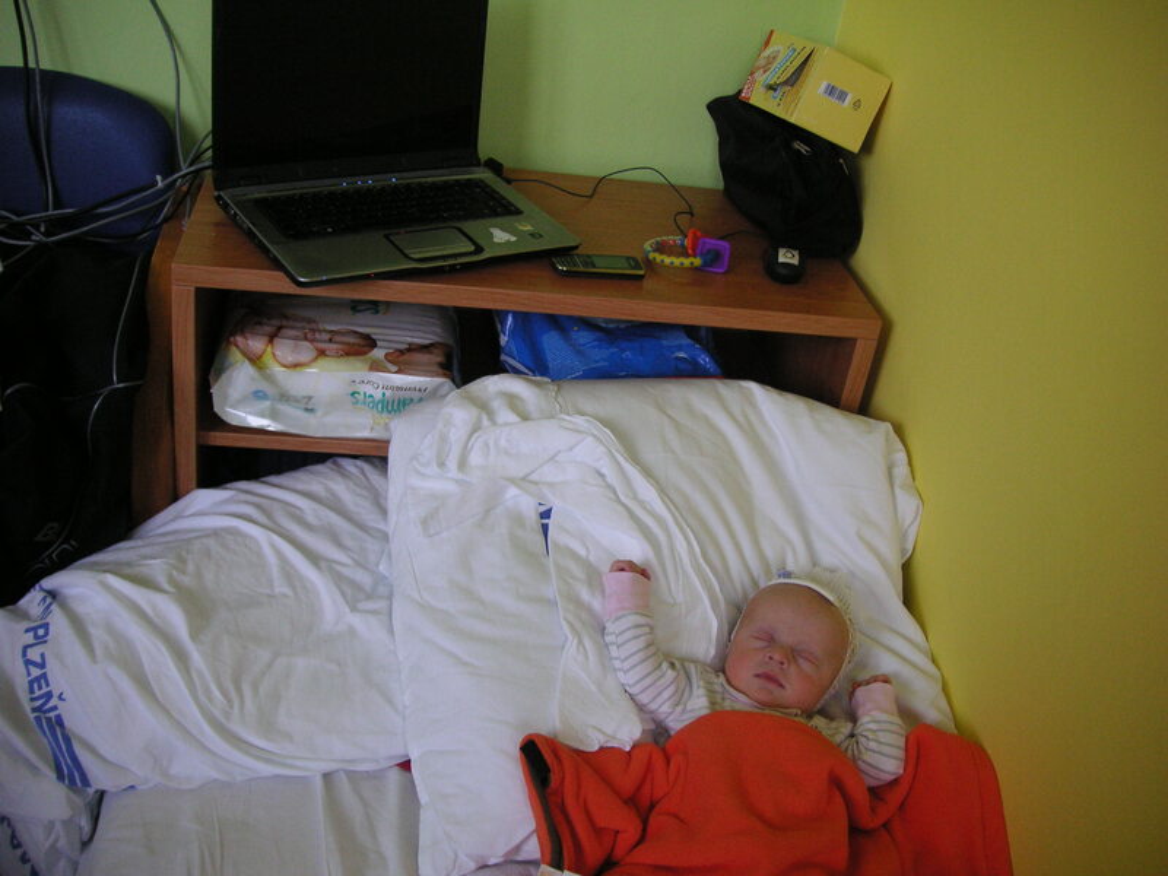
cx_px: 584
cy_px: 438
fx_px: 1248
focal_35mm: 37
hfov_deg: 50.1
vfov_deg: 38.7
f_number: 2.8
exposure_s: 1/45
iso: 80
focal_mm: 6.1
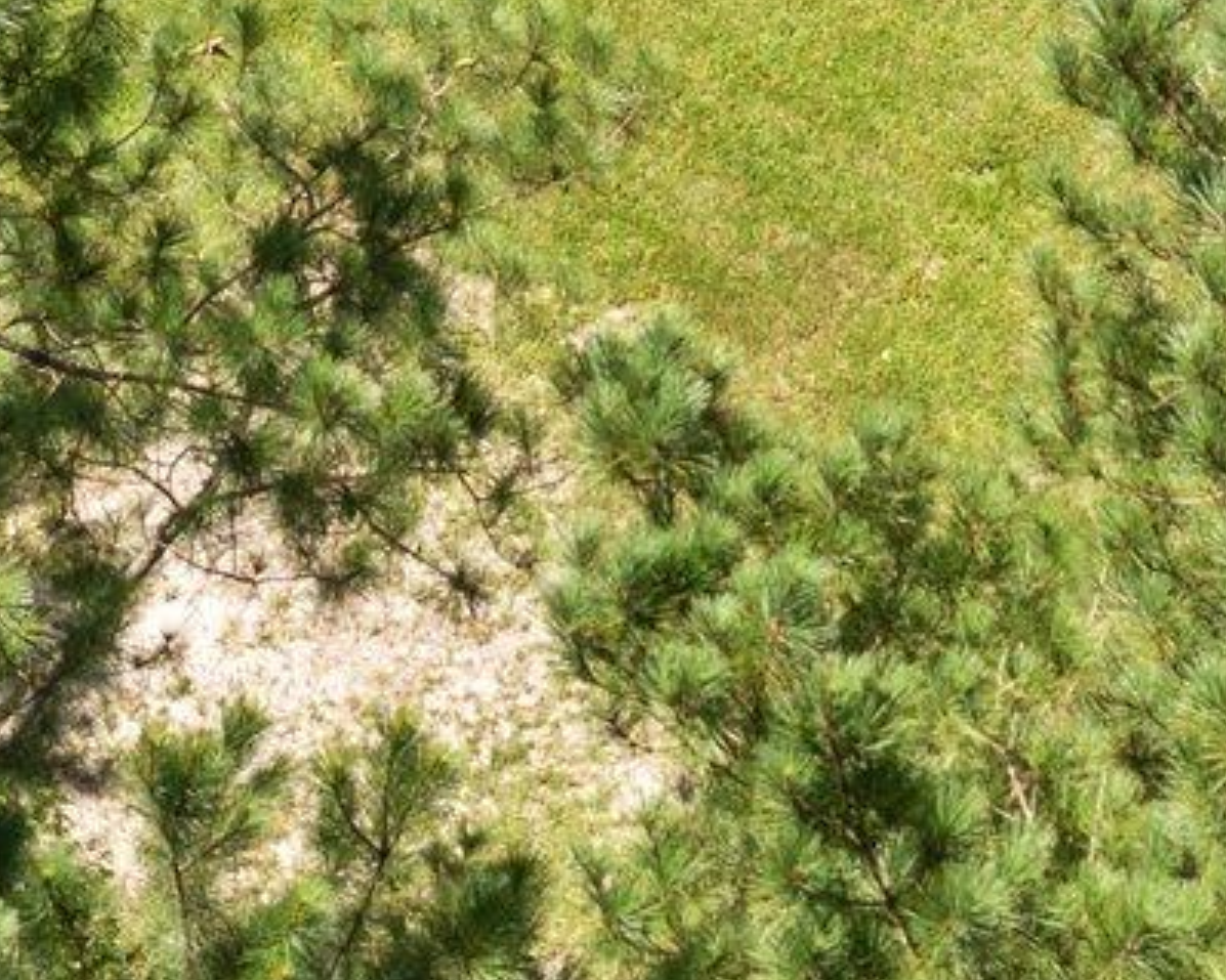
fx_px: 4897
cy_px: -1035
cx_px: 1140
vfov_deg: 10.4
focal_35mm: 135
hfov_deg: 14.1
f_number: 3.5
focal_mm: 10.26
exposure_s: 1/80
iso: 100
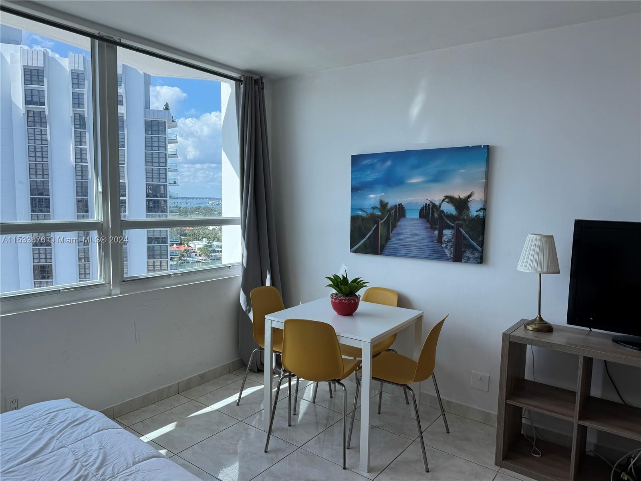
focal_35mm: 24
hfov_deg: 71.6
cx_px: 320
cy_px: 240
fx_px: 444
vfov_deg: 56.8
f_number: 1.78
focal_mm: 6.86
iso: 80
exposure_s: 1/730
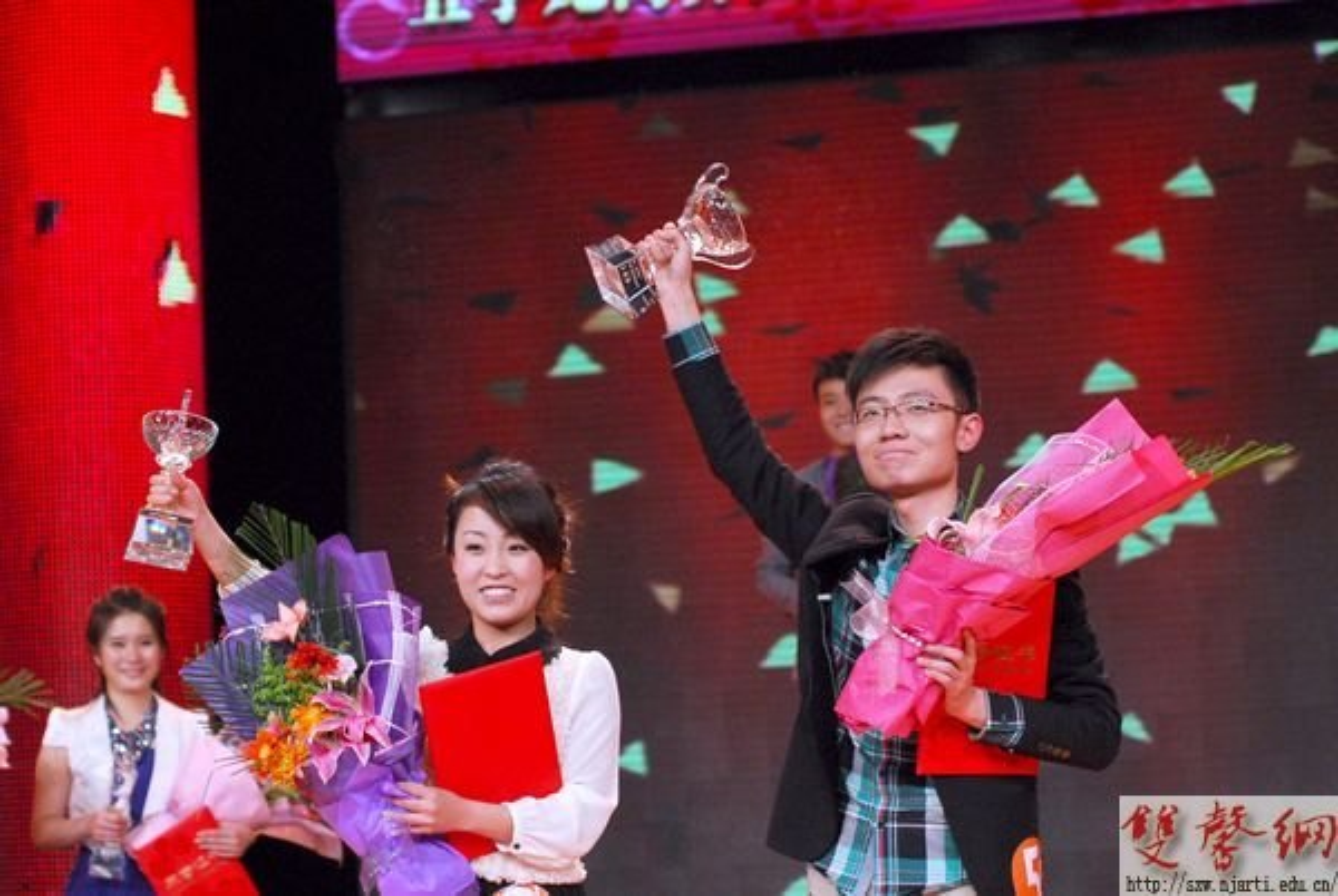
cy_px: 448
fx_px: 3908
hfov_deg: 19.4
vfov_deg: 13.1
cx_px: 669
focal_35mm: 105
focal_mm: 70
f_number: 4
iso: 640
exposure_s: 1/160
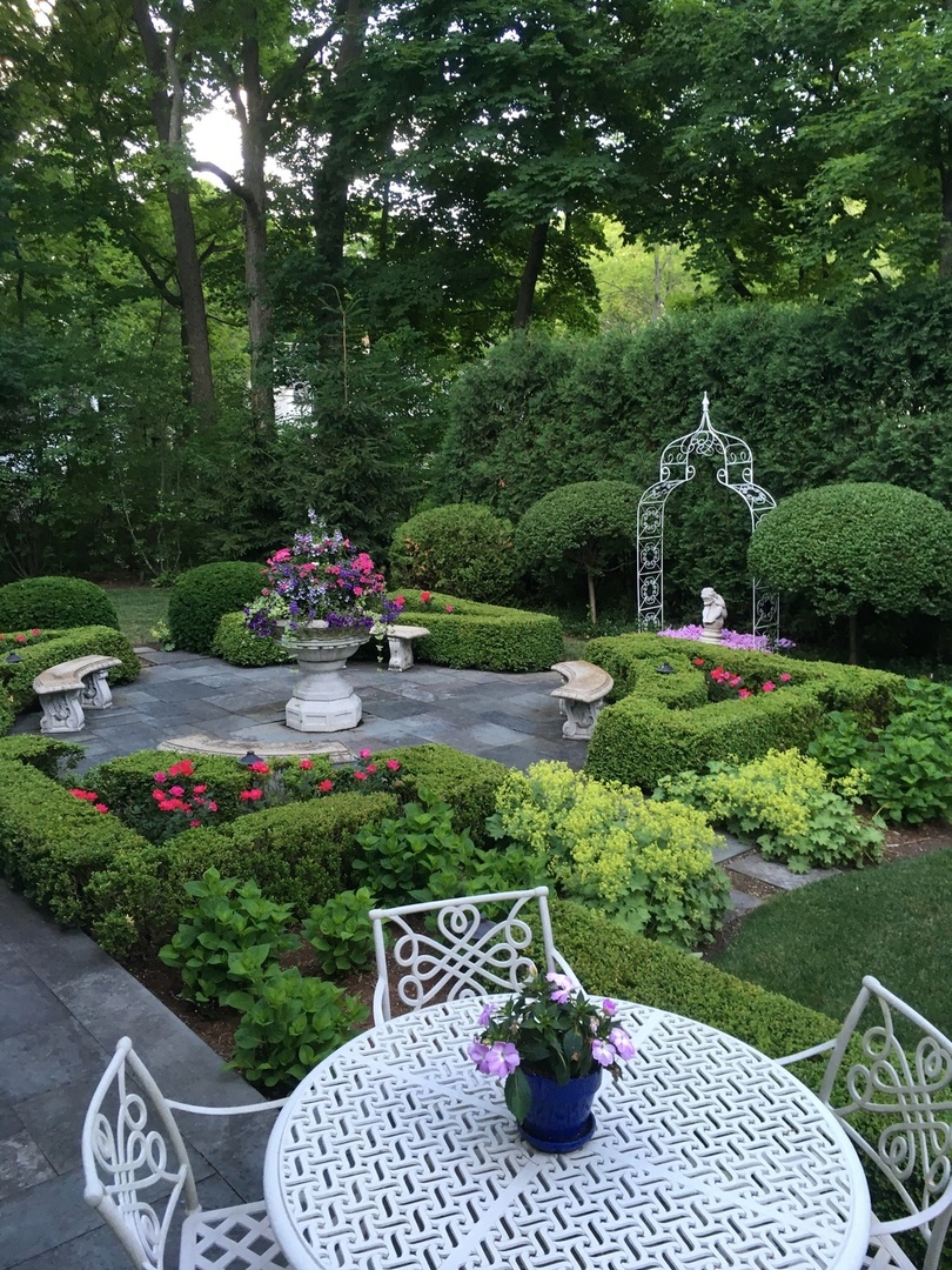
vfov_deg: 61.7
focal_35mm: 29
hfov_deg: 48.2
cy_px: 635
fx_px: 1063
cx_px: 476
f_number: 2.2
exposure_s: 1/30
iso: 32
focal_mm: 4.15
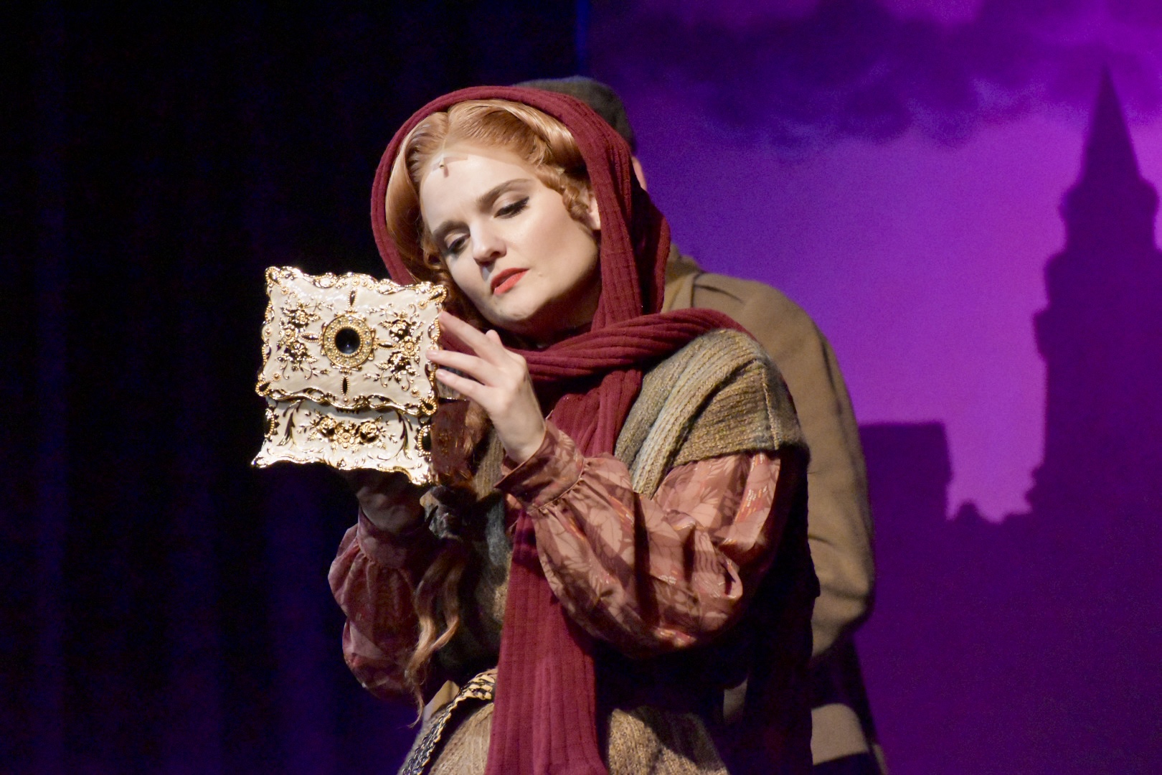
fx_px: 8230
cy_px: 388
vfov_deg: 5.4
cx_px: 581
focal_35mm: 255
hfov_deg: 8.1
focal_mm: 170
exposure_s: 1/500
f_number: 5
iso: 11400
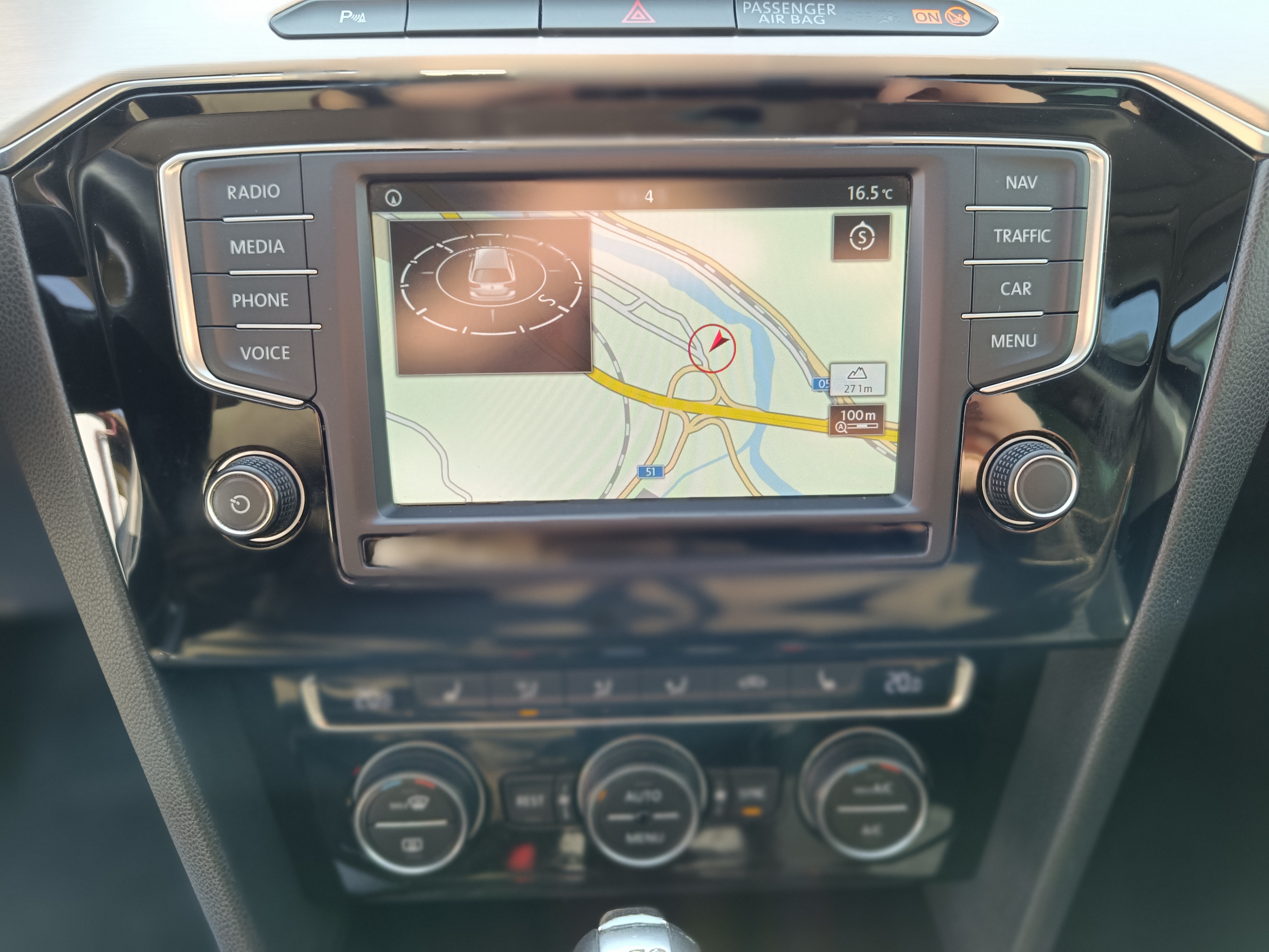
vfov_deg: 56.8
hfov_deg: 71.6
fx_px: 880
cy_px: 476
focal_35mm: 24
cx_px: 634
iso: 97
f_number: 1.79
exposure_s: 1/99.2
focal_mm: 4.71
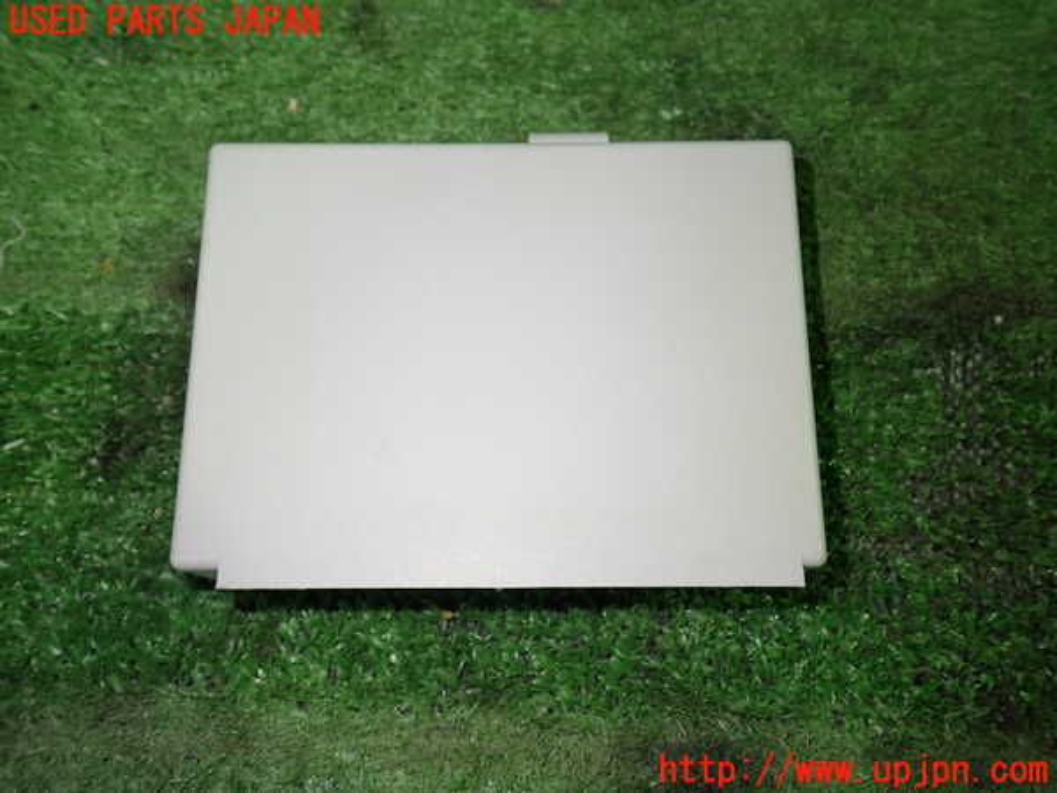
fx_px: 916
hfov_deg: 60.0
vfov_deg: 46.8
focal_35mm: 30
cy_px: 396
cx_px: 528
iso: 200
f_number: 2.3
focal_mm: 5.4
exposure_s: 1/40
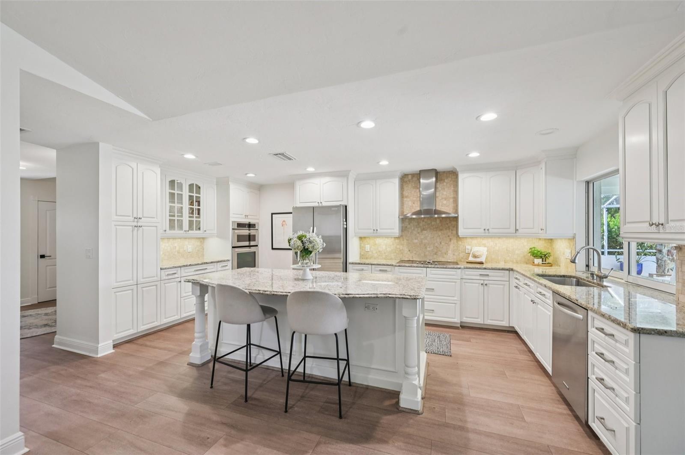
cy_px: 228
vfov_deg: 81.1
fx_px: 266
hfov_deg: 104.3
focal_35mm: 14
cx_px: 342
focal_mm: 14
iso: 400
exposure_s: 1/30
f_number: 8
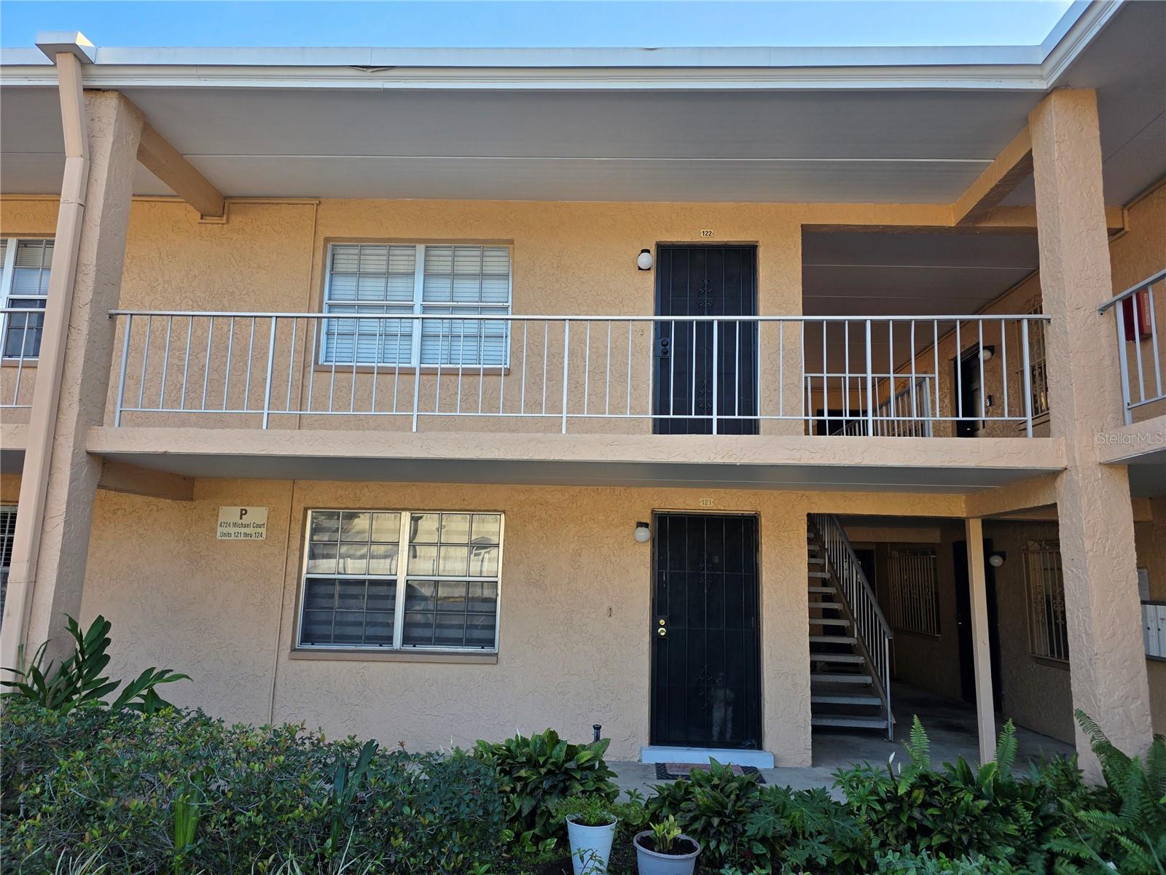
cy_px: 438
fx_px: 775
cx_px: 583
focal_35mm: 23
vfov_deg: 58.9
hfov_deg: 73.9
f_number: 1.7
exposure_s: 1/359
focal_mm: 6.3
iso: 25
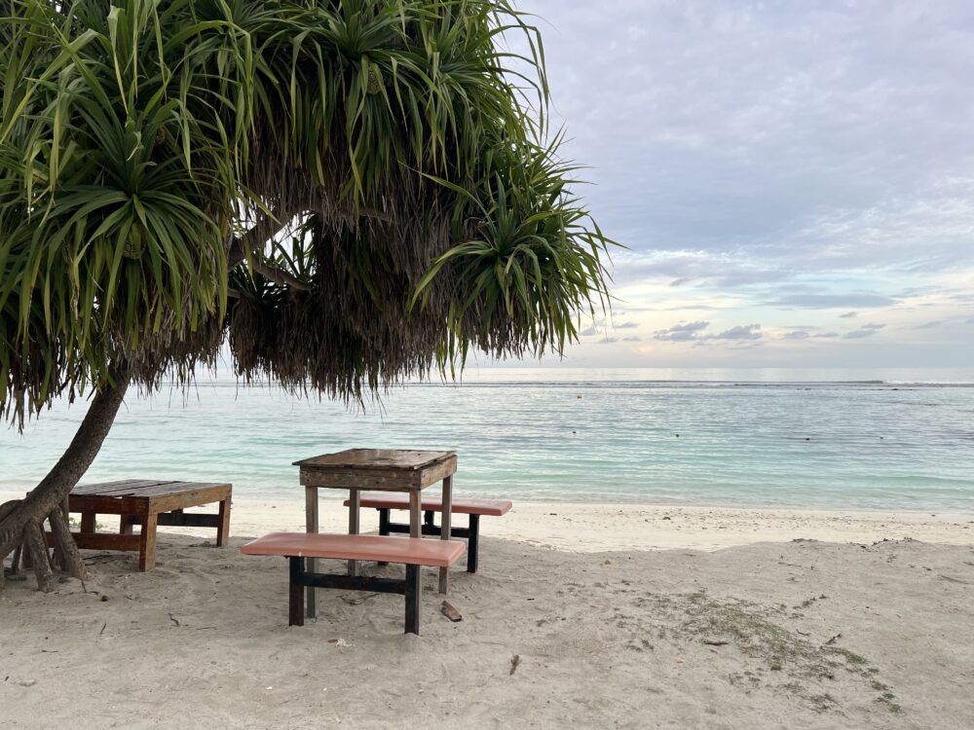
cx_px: 487
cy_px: 365
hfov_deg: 67.3
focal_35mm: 26
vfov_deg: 53.1
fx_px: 732
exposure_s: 1/471
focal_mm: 5.7
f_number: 1.5
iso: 50
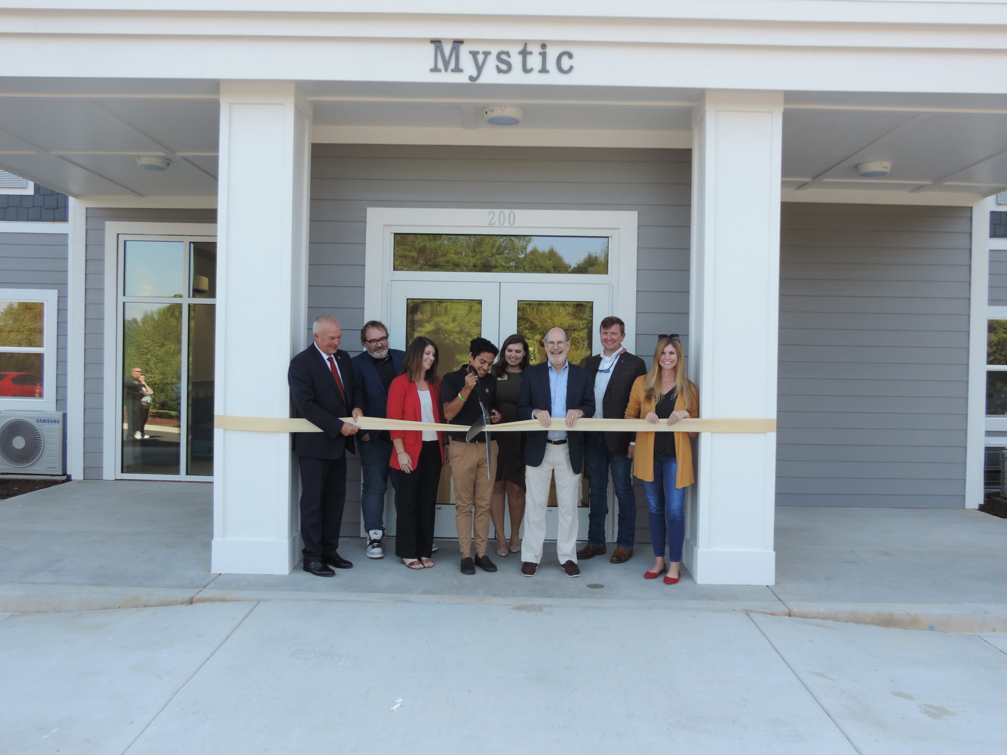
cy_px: 378
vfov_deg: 46.8
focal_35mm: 30
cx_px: 504
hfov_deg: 60.0
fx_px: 873
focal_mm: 5.3
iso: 80
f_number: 3.1
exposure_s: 1/160
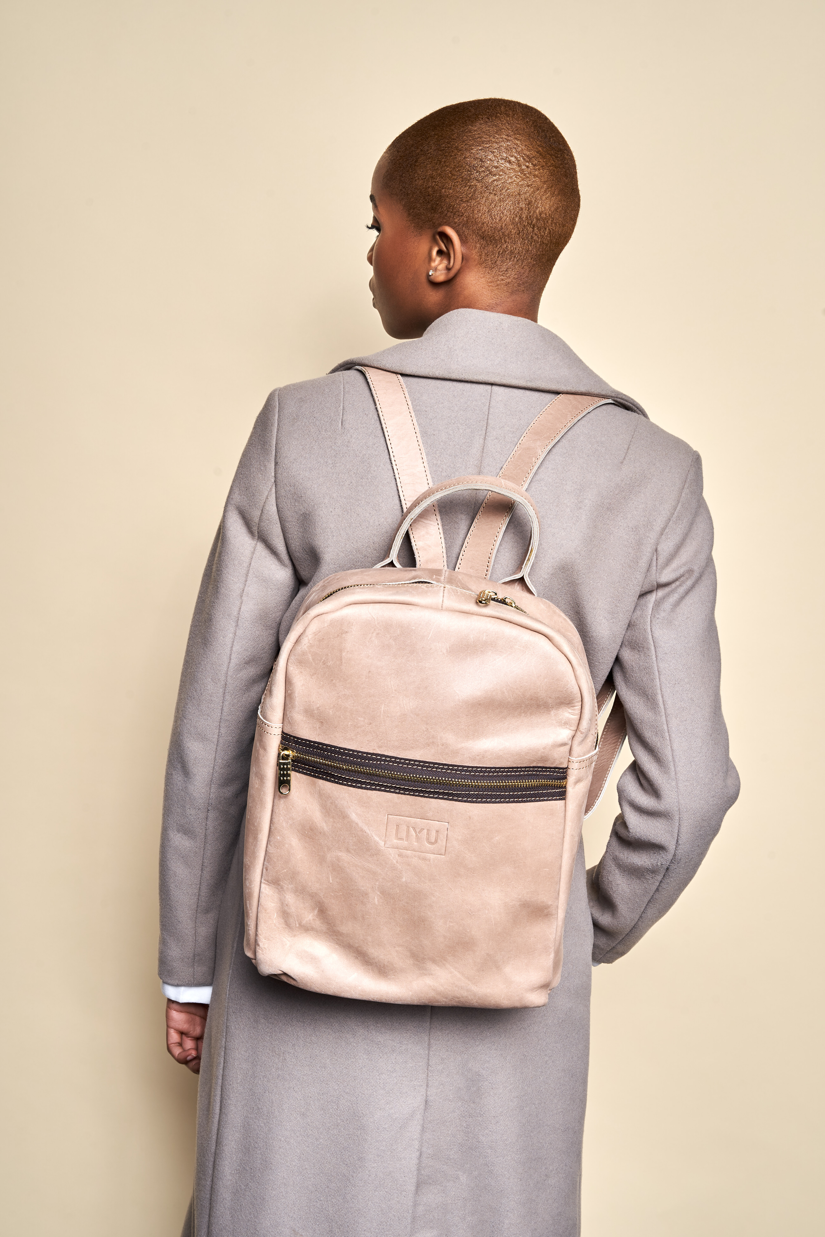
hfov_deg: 27.0
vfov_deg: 39.6
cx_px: 412
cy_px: 618
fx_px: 1719
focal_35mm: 50
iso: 100
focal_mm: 50
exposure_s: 1/125
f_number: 14
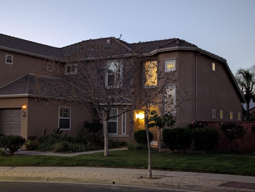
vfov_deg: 29.7
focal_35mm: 49
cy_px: 96
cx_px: 128
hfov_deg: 38.9
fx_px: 361
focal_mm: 6.9
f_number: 1.68
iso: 429
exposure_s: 1/14.9
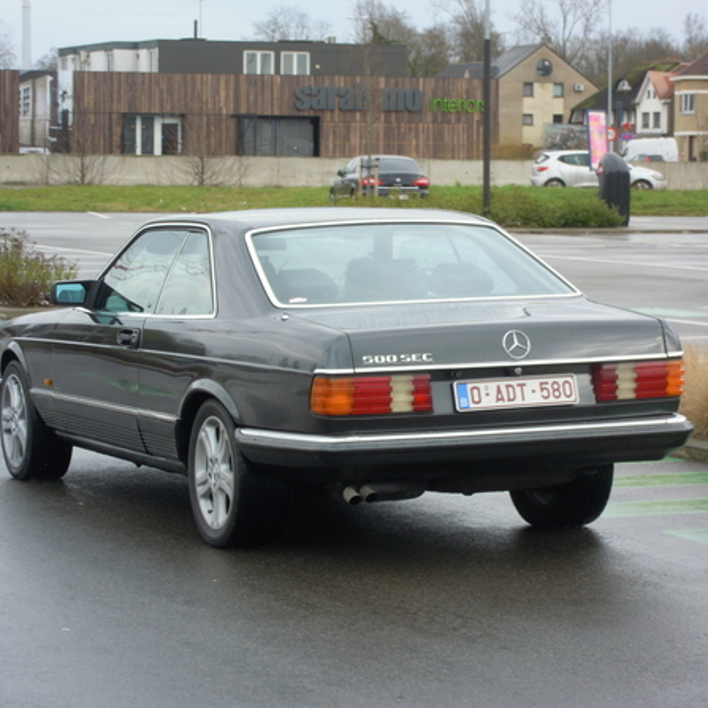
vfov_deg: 13.0
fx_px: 3101
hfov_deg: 13.0
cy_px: 353
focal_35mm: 134
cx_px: 377
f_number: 5.9
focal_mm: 20.3
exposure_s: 1/125
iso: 100
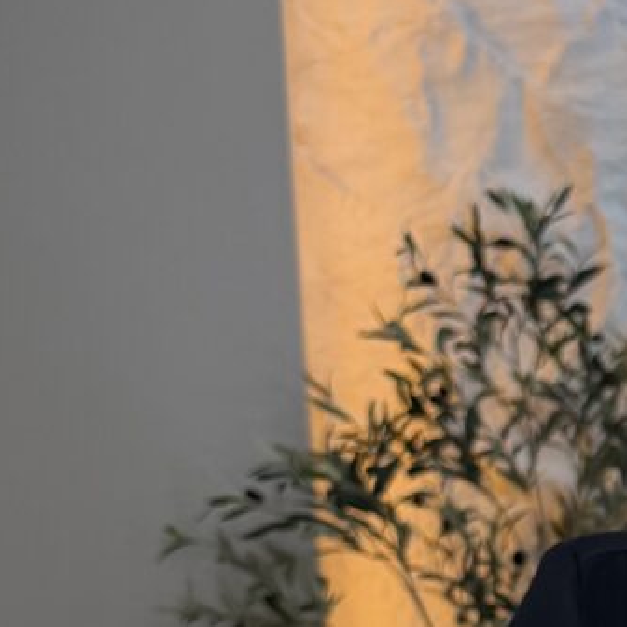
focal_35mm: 101
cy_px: 739
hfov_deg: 15.5
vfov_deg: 16.6
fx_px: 2070
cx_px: 1010
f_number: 1.78
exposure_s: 1/223
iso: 64
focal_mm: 6.76
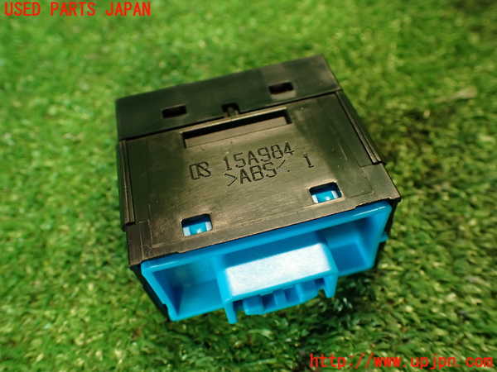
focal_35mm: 30
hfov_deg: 60.0
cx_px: 248
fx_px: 431
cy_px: 186
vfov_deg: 46.8
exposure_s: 1/30
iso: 400
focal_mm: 5.4
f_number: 2.3
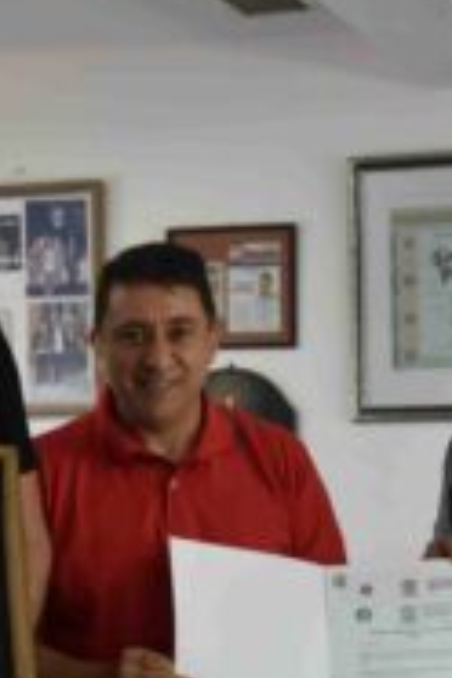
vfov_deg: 23.3
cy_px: 434
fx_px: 1638
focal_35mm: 87
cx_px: 321
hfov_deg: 15.7
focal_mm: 24
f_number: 3.8
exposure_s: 1/125
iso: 800
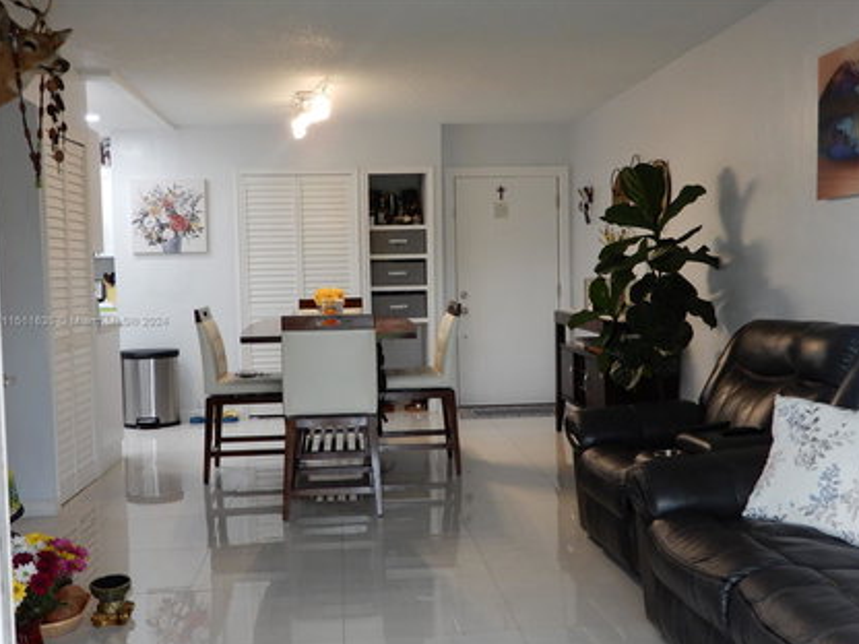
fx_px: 968
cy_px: 322
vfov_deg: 36.8
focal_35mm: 39
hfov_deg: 47.9
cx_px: 433
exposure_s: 1/30
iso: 220
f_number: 4
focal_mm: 6.8
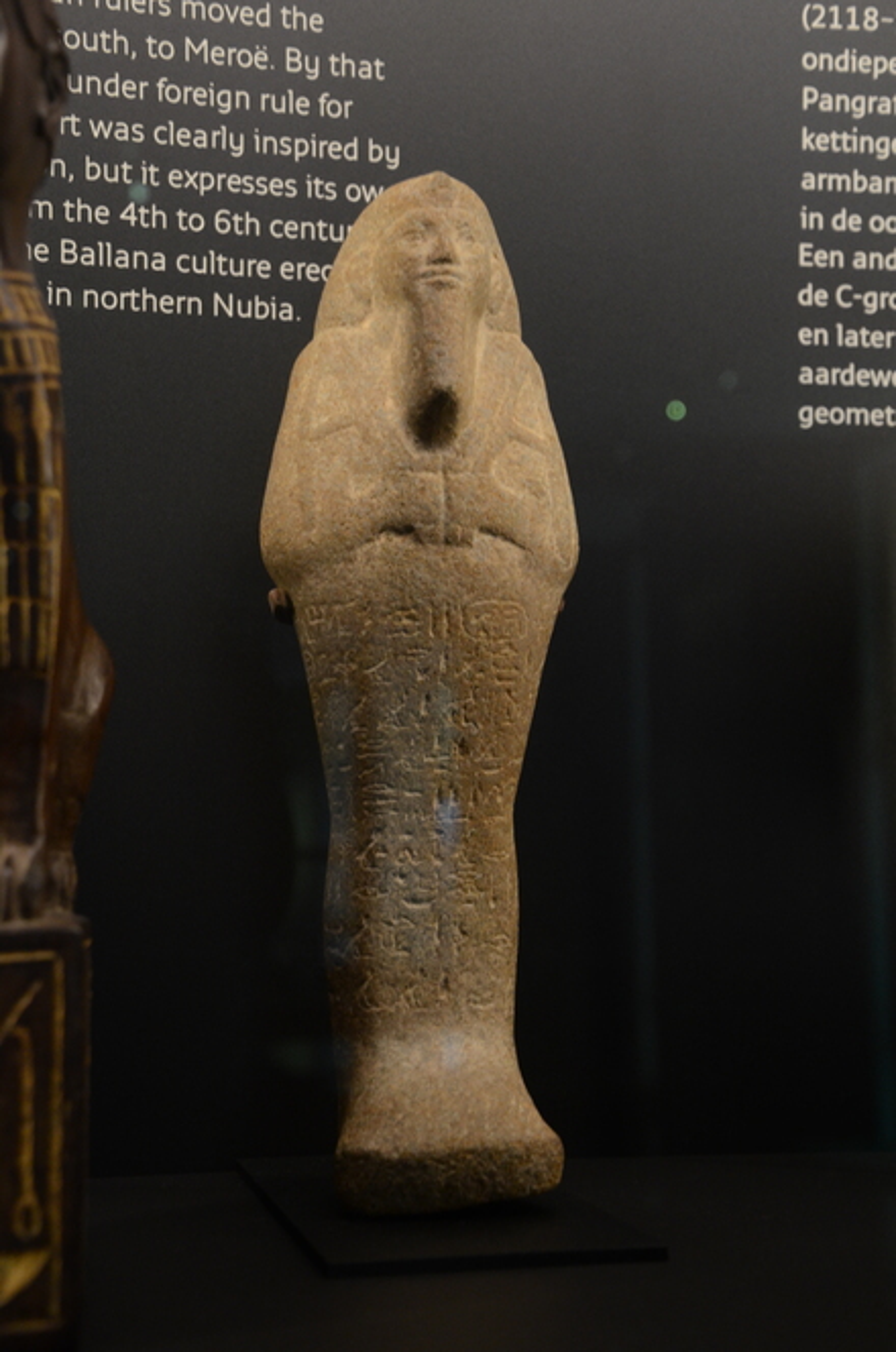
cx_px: 448
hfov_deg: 25.6
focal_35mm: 52
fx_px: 1968
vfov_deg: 37.9
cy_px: 676
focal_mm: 35
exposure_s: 1/13
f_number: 4.5
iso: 1250
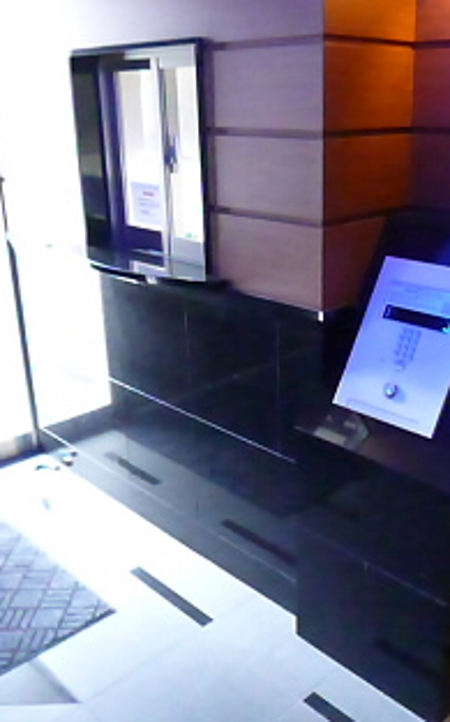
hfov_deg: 35.8
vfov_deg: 55.4
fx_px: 688
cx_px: 305
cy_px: 352
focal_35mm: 35
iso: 3200
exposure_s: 1/30
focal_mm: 4.3
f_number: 2.5
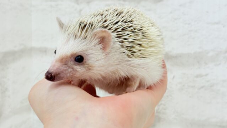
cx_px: 114
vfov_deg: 21.1
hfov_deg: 36.6
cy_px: 61
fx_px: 343
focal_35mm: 57
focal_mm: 5.96
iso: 50
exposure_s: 1/50
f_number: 1.6
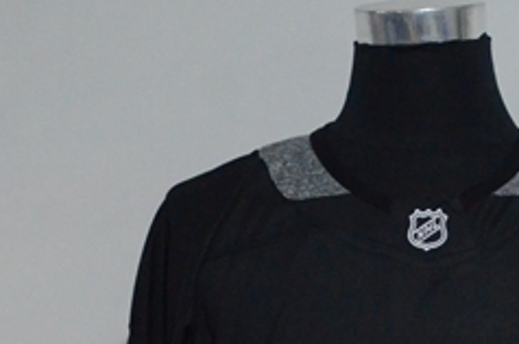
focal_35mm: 262
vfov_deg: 5.2
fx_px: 3772
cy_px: 536
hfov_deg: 7.8
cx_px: 685
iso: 4000
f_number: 4.8
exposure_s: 1/50
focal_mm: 52
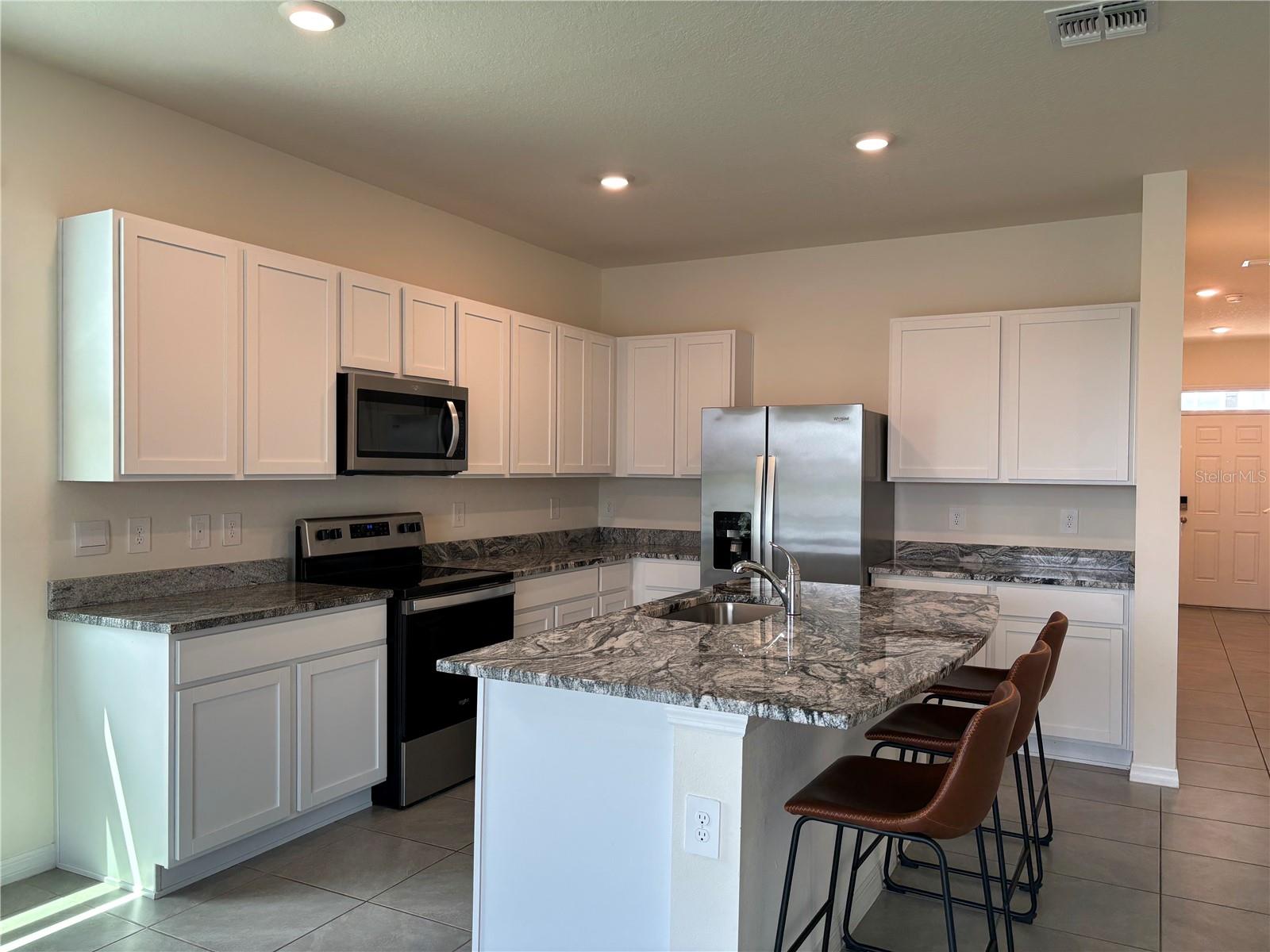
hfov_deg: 67.3
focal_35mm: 26
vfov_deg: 53.1
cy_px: 476
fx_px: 954
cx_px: 635
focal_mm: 5.96
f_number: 1.6
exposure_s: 1/120
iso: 80
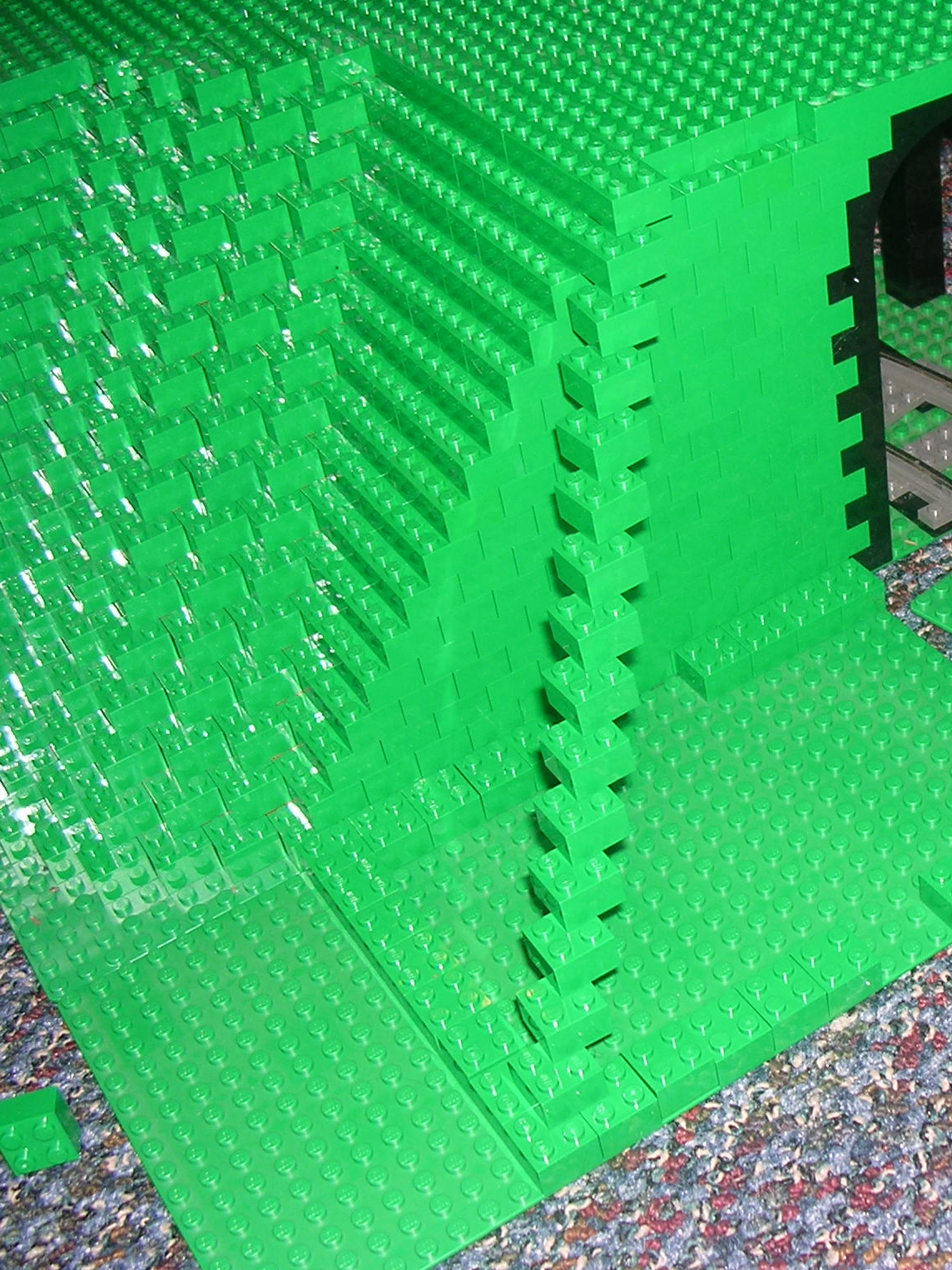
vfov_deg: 37.5
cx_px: 828
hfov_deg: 27.7
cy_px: 636
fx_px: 1871
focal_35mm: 51
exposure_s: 1/60.1
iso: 100
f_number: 2.8
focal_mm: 5.8
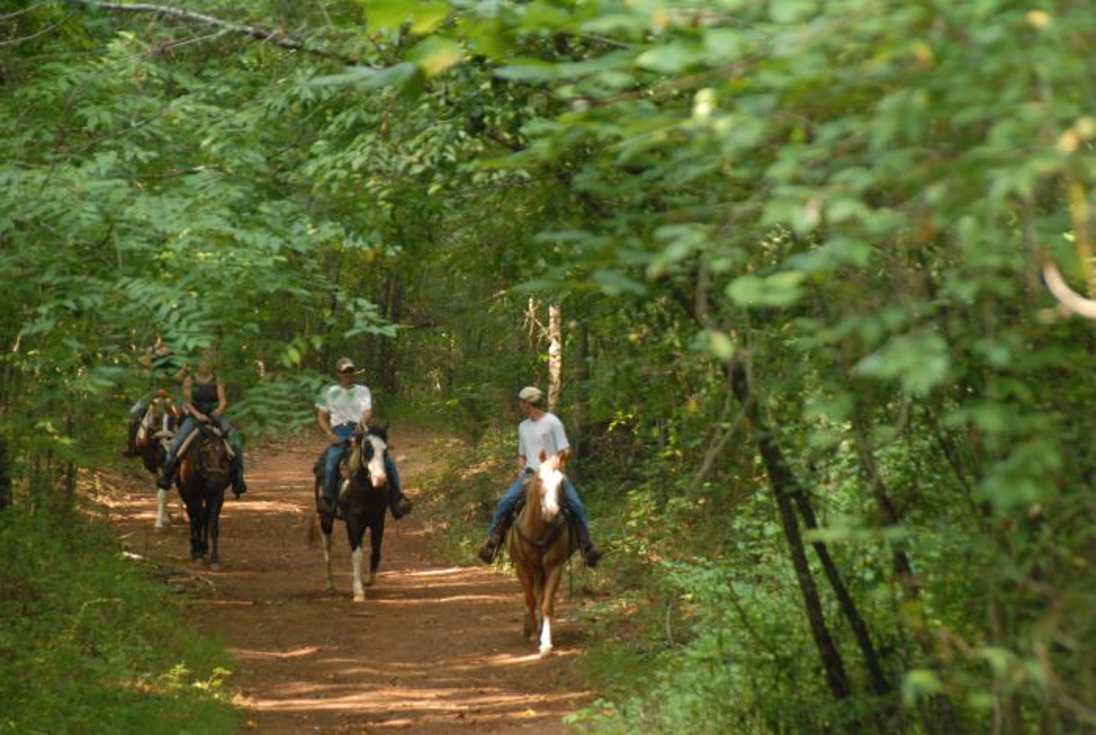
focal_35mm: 255
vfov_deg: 5.4
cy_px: 368
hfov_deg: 8.1
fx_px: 7775
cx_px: 548
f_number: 6
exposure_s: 1/30
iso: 400
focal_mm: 170
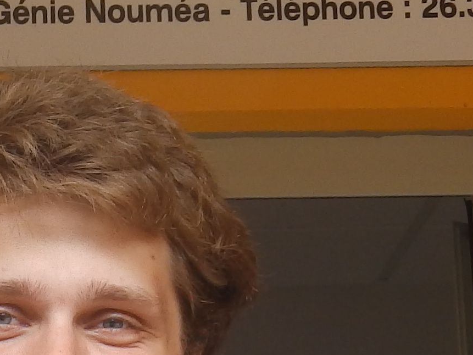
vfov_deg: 6.5
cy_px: 192
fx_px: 3130
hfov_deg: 8.6
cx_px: 59
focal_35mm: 229
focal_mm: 8.2
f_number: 4.5
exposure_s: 1/100
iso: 80
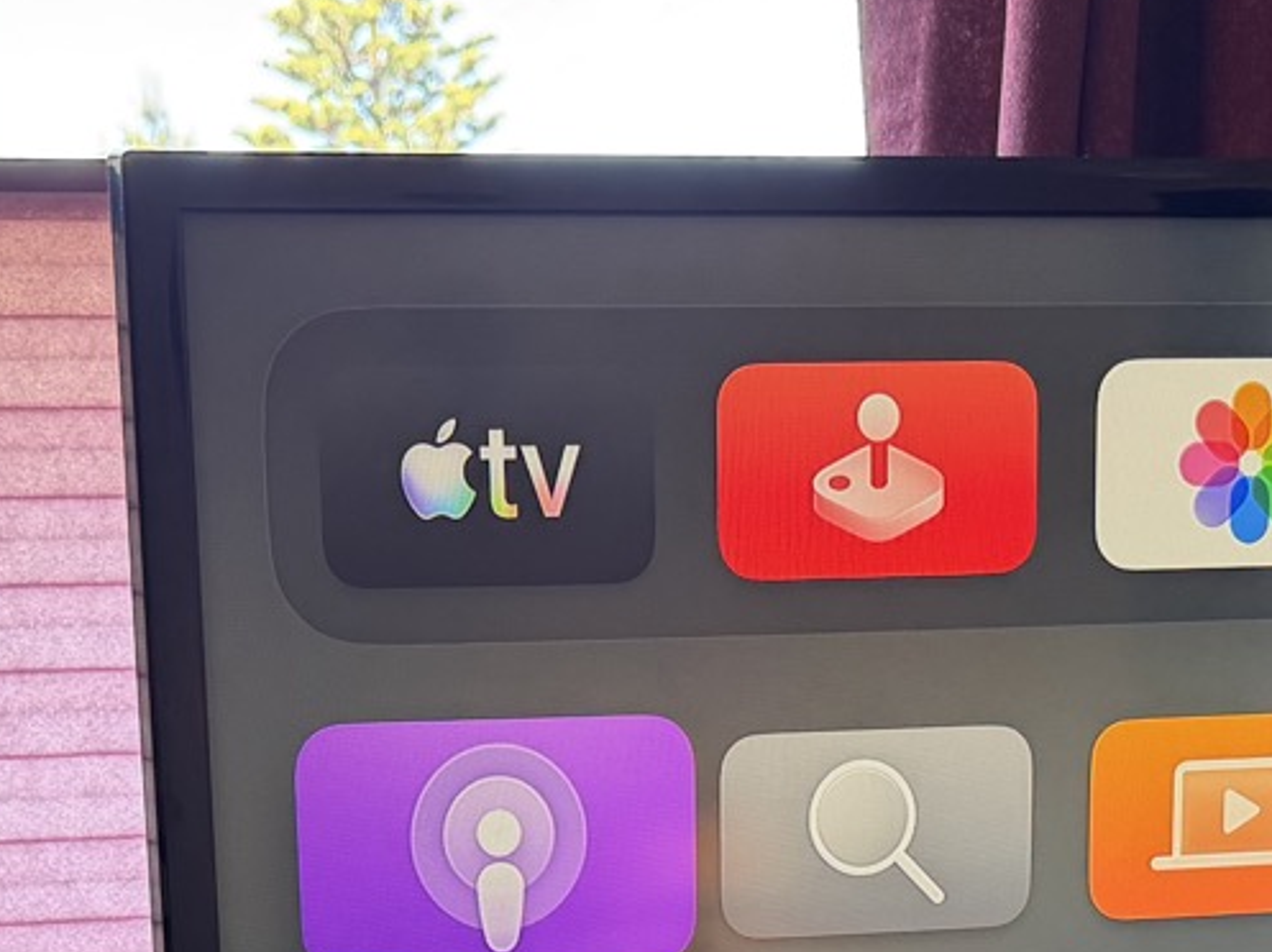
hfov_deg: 22.5
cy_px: 1525
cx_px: 463
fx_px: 3195
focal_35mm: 87
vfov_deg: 15.3
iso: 160
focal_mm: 6.76
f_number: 1.78
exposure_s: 1/120
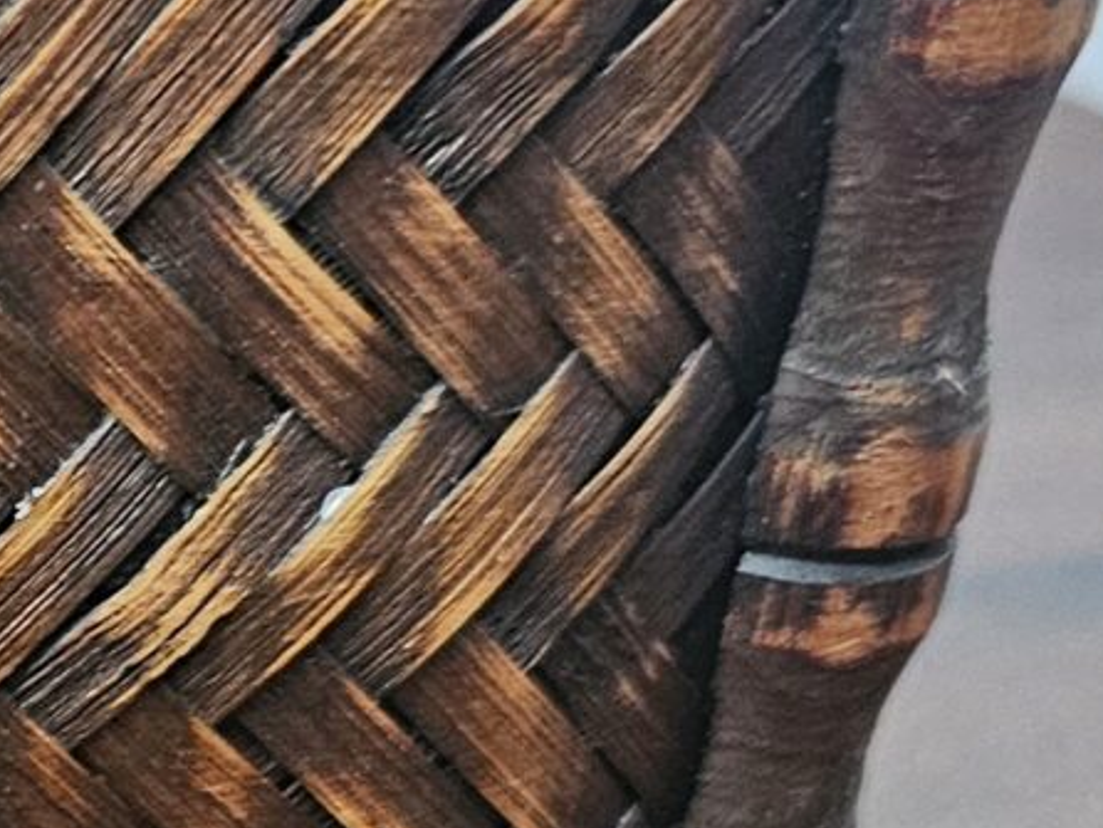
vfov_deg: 11.1
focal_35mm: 132
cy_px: 907
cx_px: -960
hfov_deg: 13.3
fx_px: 4208
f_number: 1.7
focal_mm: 6.3
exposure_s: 1/40
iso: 640
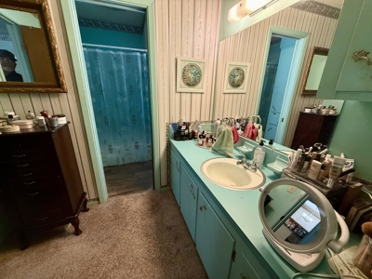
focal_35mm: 14
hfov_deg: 102.1
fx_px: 150
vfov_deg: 85.7
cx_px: 186
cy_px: 140
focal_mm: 2.22
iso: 250
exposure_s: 1/60
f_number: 2.2
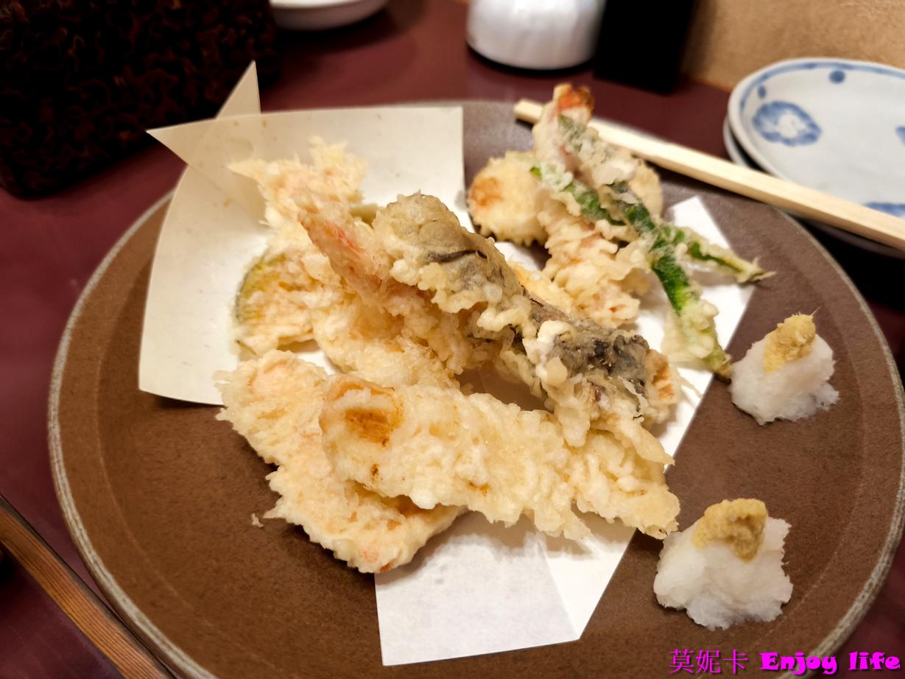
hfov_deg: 73.9
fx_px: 601
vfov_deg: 58.9
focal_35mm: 23
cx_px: 452
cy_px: 340
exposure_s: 1/30
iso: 1000
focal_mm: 6.57
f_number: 1.6
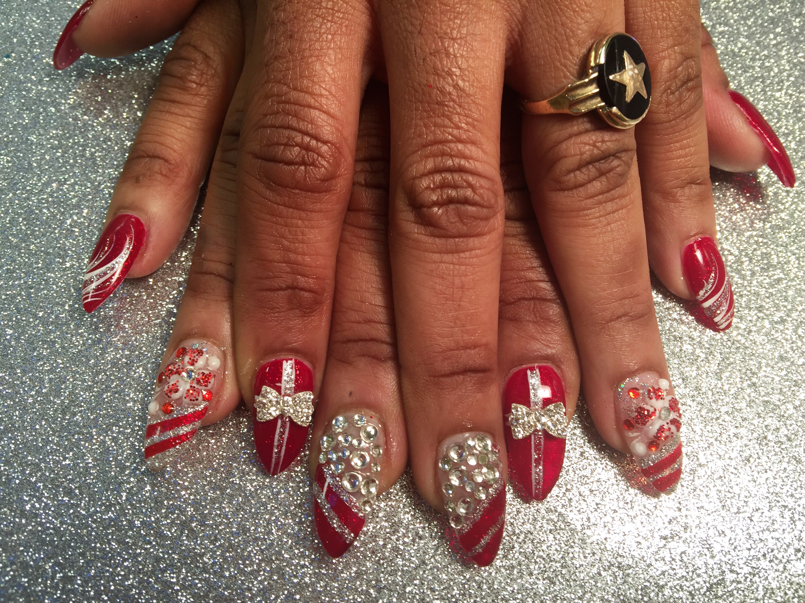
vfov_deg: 48.2
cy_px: 302
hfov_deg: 61.7
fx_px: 674
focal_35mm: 29
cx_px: 402
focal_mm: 4.15
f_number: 2.2
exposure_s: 1/30
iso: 32
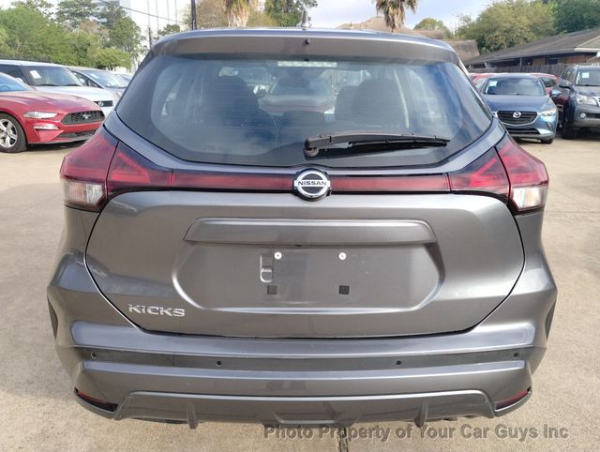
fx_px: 486
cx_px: 300
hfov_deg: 63.4
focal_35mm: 28
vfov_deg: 49.9
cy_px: 226
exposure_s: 1/214
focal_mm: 4.27
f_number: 1.8
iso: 100
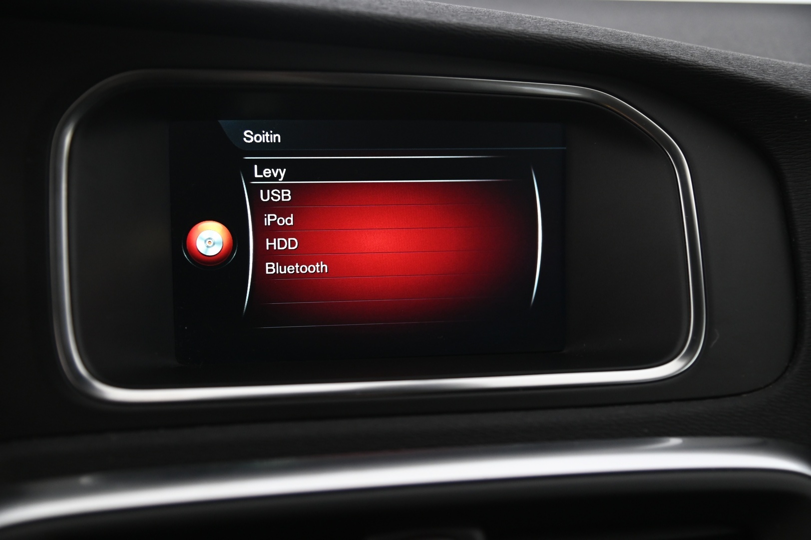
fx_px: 1125
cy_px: 270
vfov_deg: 26.9
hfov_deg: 39.6
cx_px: 406
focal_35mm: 50
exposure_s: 1/25
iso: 2000
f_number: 4
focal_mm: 50
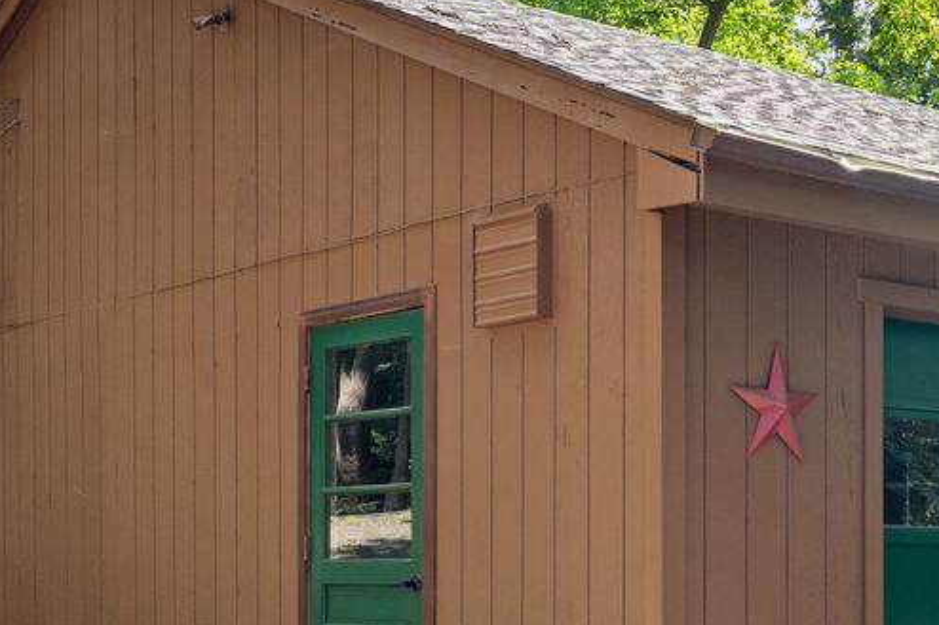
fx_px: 1825
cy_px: 418
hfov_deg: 27.7
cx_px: 865
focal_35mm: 70
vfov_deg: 19.4
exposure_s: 1/60
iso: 400
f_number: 8
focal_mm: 24
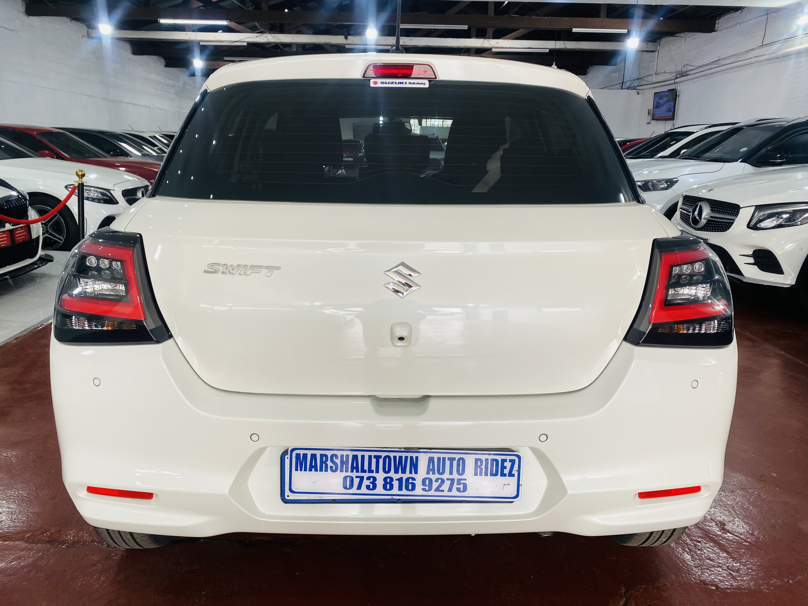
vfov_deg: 53.1
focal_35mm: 26
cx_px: 404
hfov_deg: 67.3
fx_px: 607
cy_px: 303
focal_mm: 4.25
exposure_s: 1/100
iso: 64
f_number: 1.8
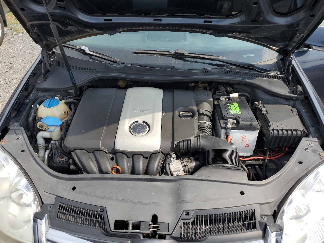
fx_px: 243
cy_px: 122
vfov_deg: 53.1
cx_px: 162
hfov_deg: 67.3
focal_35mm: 26
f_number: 1.5
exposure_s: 1/2000
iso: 50
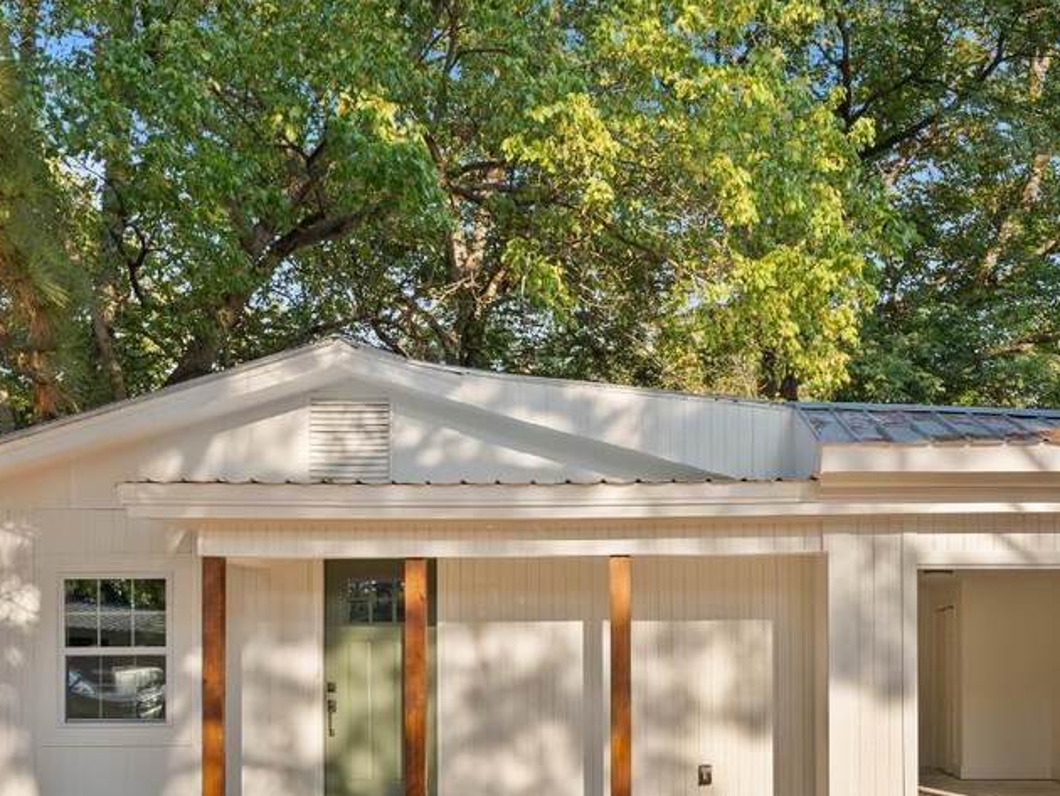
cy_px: 664
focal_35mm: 43
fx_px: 1317
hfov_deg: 43.6
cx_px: 648
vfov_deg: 32.5
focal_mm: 22
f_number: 9
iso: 250
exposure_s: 1/50
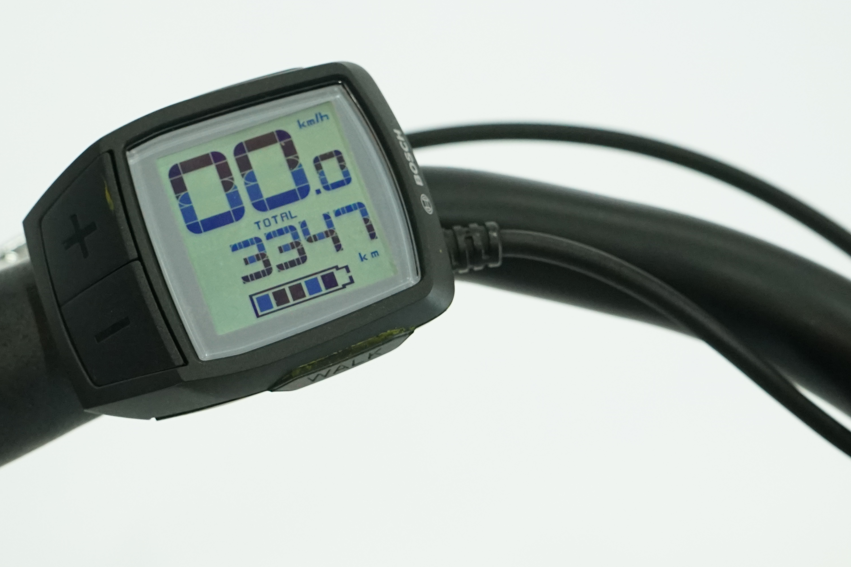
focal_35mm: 78
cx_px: 250
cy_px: 320
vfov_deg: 17.5
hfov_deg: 25.8
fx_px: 1844
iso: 2500
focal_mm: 39
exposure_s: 1/200
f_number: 6.3
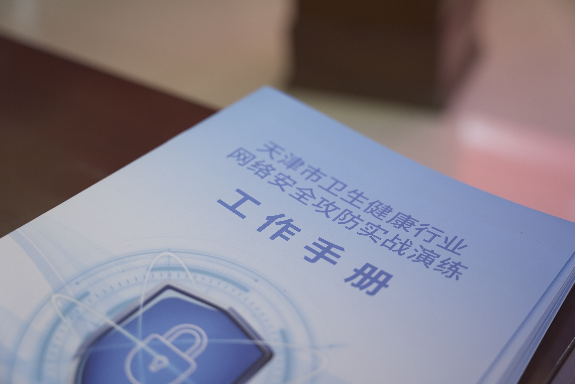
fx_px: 712
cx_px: 288
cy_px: 192
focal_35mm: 45
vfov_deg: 30.1
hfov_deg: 44.0
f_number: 2.8
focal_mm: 44.6
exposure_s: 1/125
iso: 800
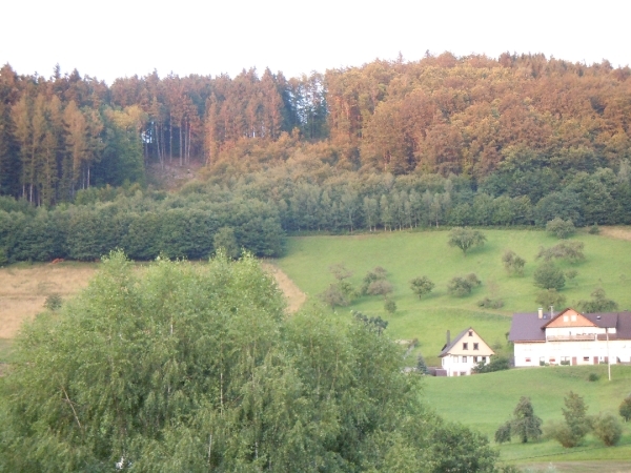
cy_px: 236
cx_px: 316
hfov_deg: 22.0
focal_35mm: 89
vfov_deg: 16.6
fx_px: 1622
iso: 640
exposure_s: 1/50
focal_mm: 16
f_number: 4.4
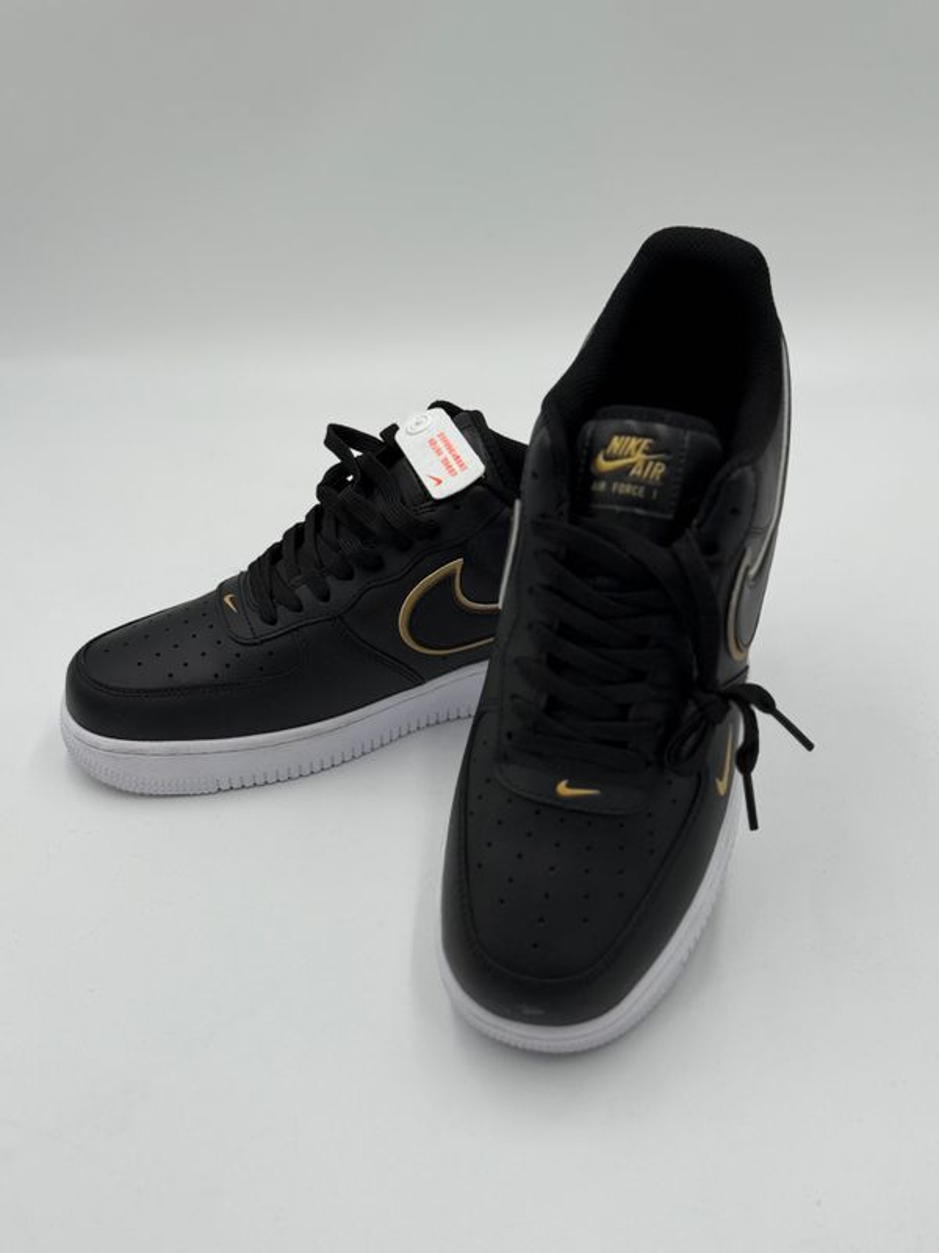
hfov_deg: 30.3
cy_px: 626
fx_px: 1736
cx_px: 470
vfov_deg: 39.7
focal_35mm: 48
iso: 80
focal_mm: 6.76
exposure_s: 1/1013
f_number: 1.78
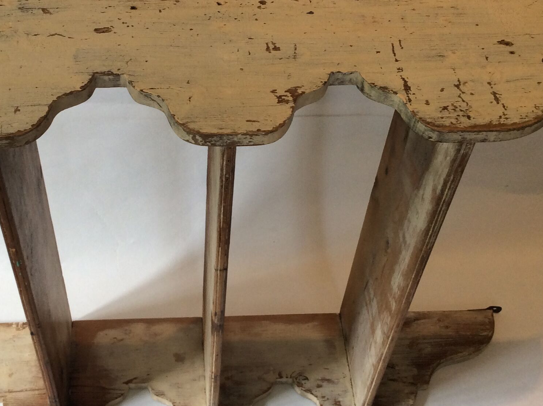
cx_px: 210
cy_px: 202
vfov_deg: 26.0
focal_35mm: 56
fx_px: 877
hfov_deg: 34.3
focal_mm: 3.3
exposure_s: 1/50
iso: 32
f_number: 2.4
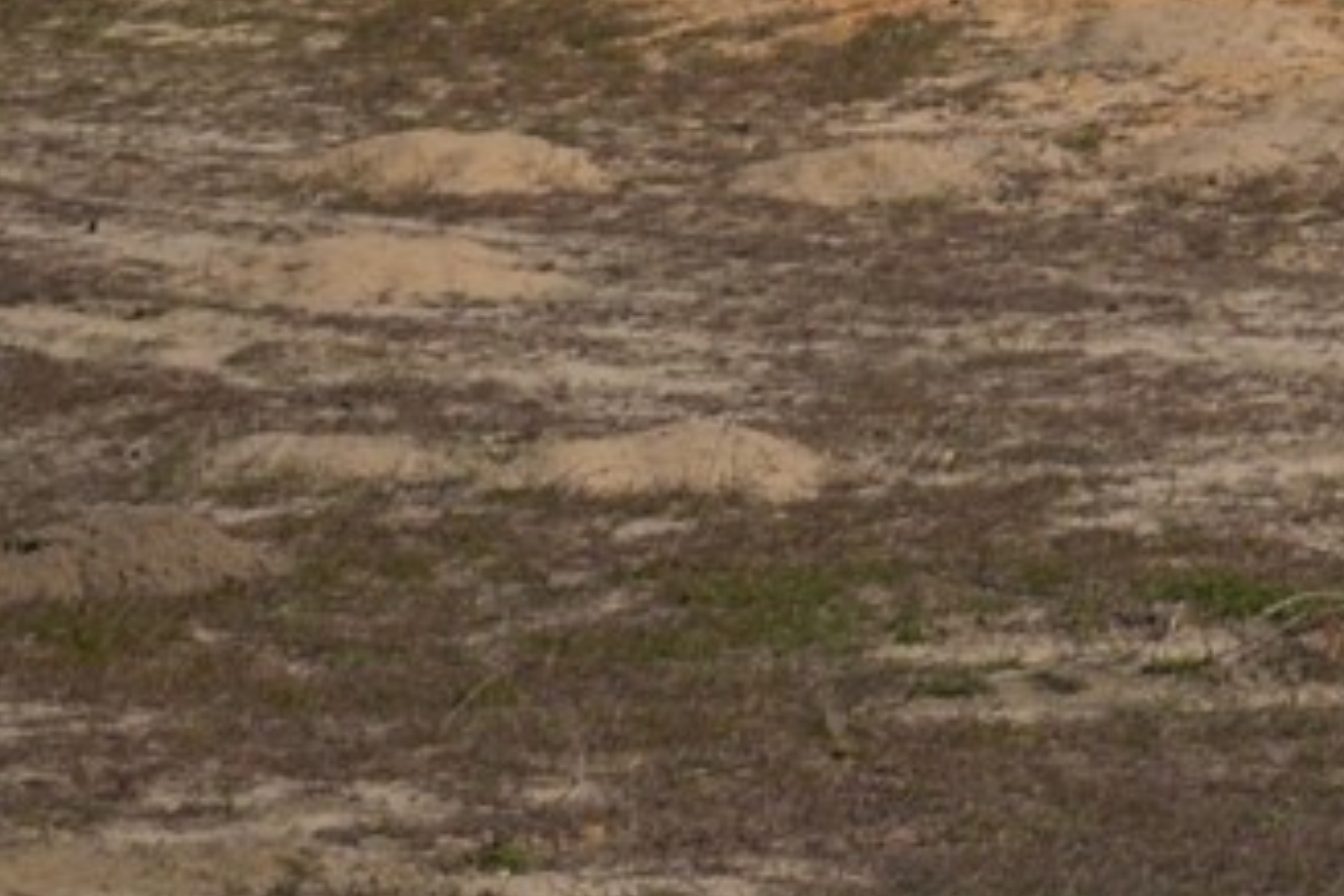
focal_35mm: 252
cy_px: -754
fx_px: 9411
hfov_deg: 7.6
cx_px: 3189
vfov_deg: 5.4
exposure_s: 1/4000
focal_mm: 27
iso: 200
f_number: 4
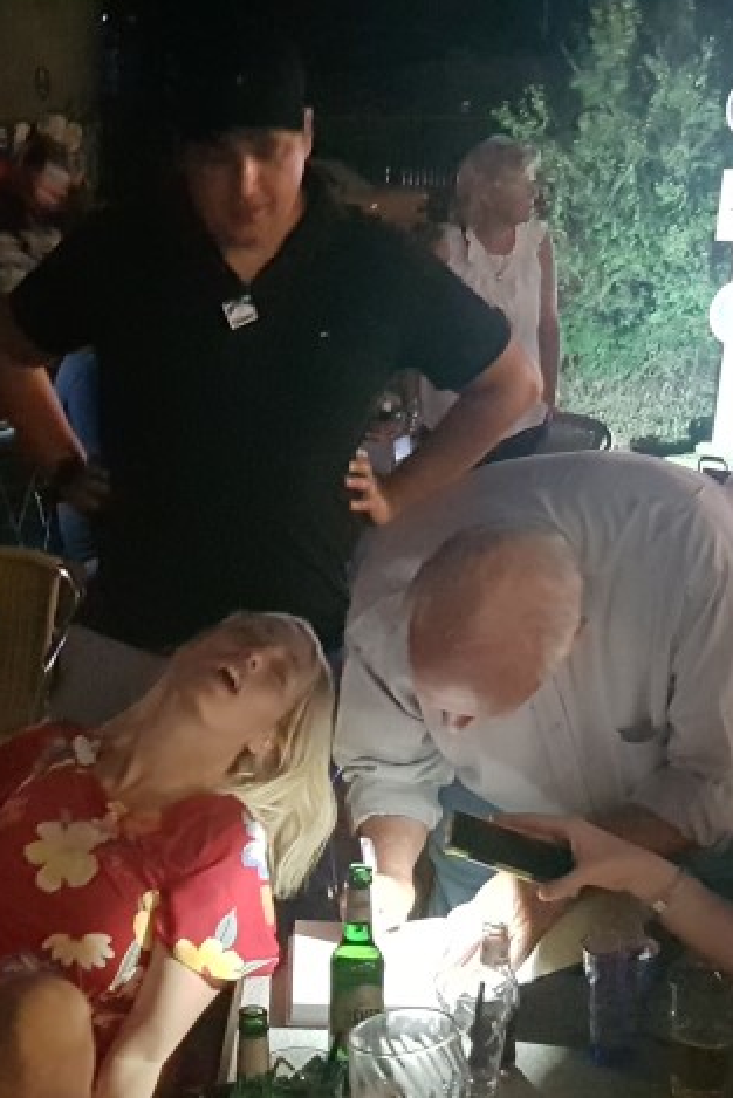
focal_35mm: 59
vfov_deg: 33.0
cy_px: 878
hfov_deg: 22.6
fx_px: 1800
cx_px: 124
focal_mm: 4.2
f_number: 1.7
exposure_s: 1/9
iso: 1600
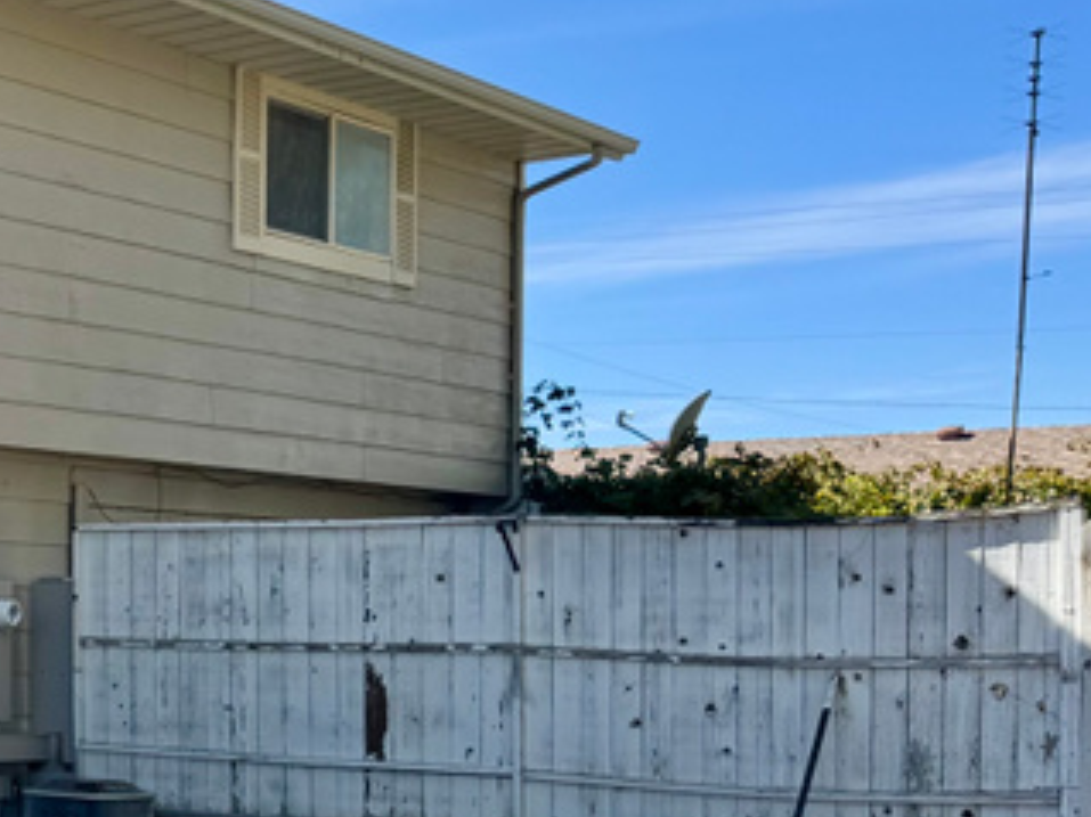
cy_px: 697
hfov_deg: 21.1
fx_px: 2426
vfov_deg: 18.9
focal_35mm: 77
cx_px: -575
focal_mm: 6.76
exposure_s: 1/2710
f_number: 1.78
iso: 80
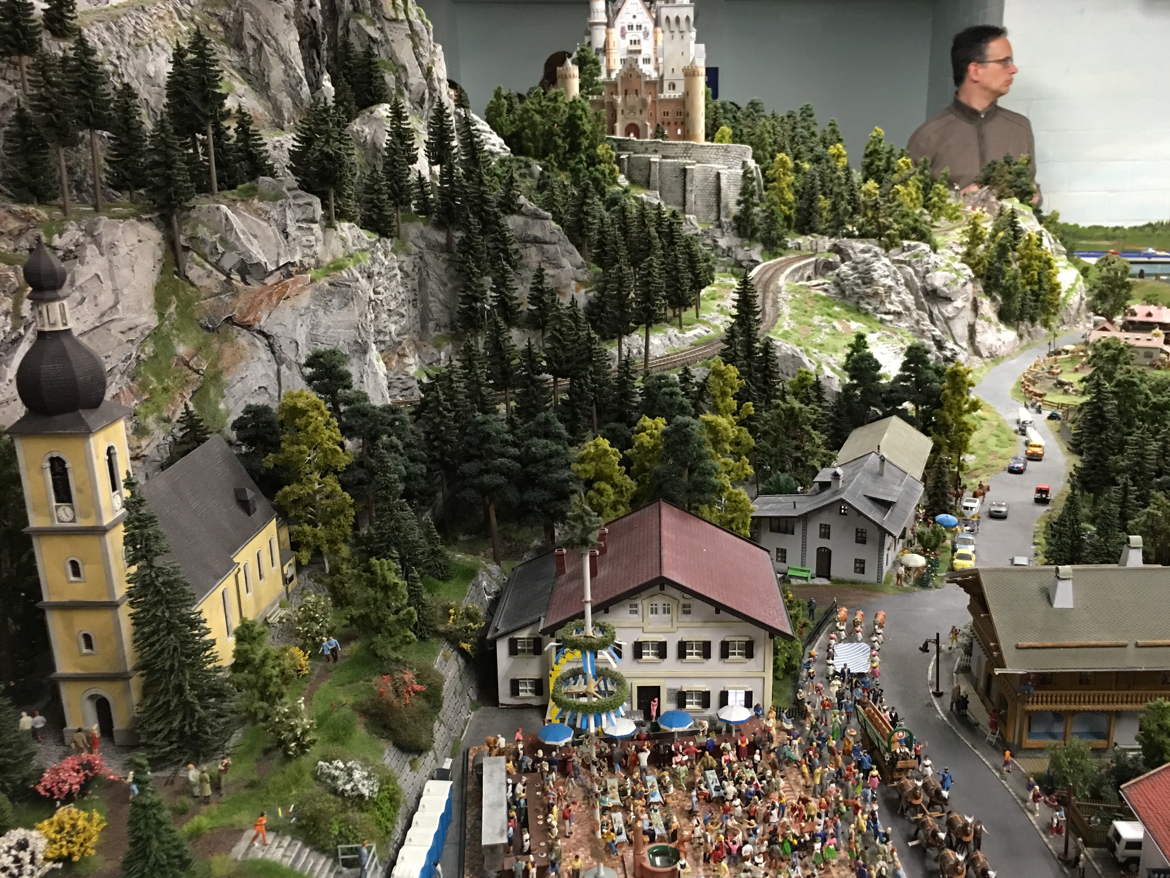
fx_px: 1115
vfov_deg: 42.9
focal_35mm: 33
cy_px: 481
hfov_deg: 55.2
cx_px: 651
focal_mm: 4.15
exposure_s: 1/10
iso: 100
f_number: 2.2
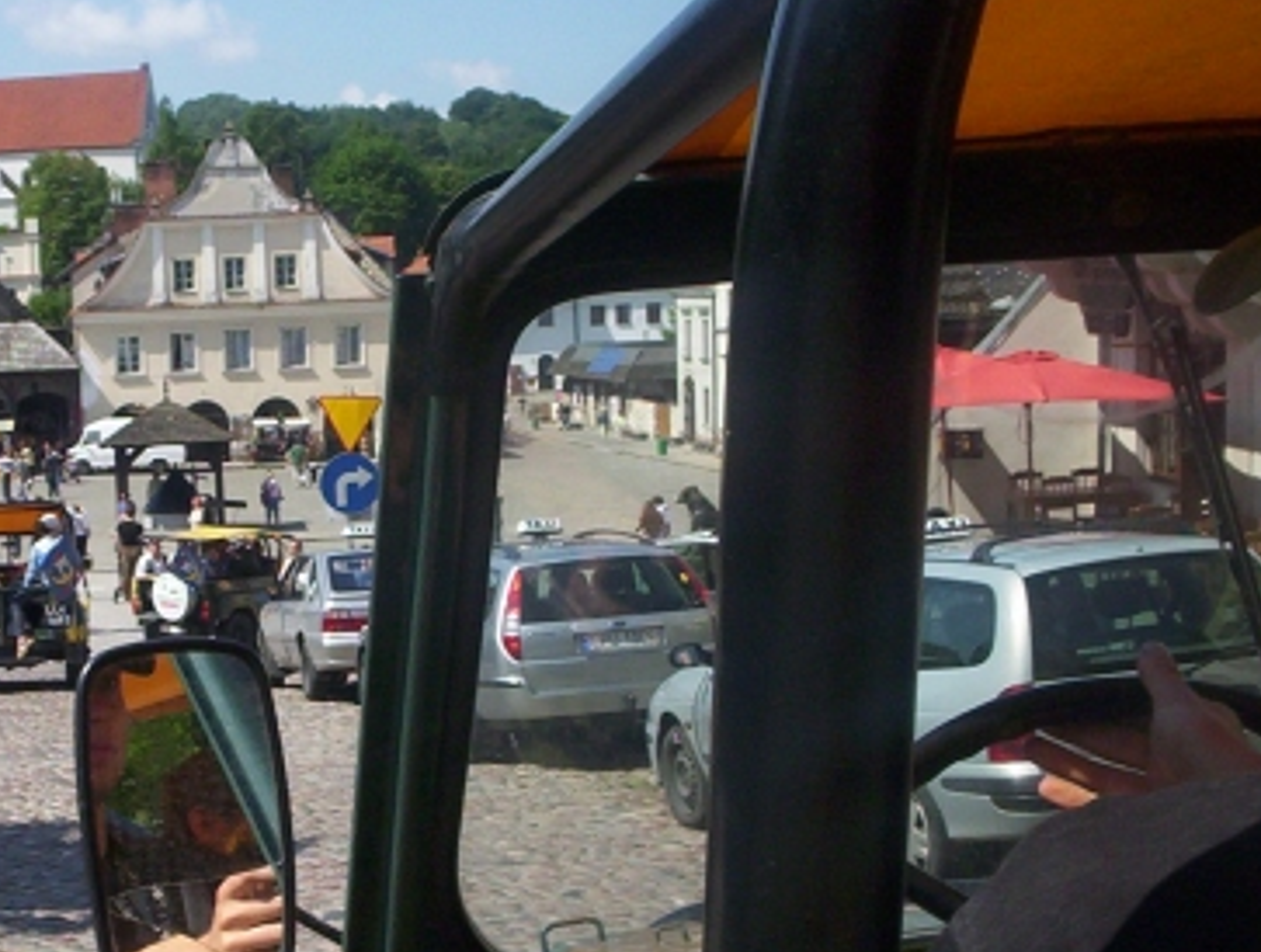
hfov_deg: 28.0
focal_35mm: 67
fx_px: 2446
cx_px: 160
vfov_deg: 22.0
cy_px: 585
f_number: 4.5
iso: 100
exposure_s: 1/803
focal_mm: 4.99
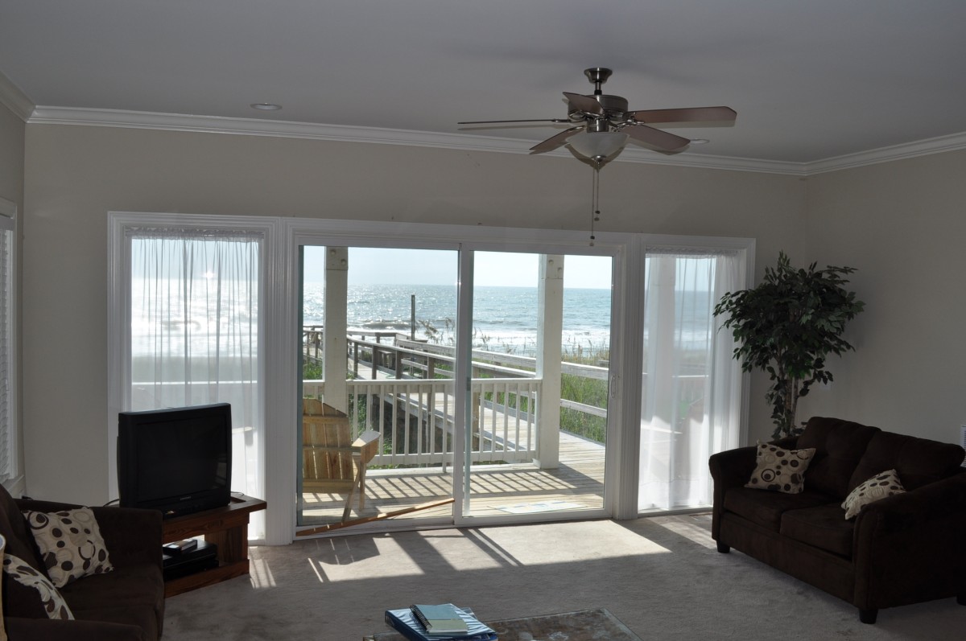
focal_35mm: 30
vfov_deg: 43.5
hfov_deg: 62.0
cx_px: 483
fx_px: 804
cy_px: 320
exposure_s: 1/200
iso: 200
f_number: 11
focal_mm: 20
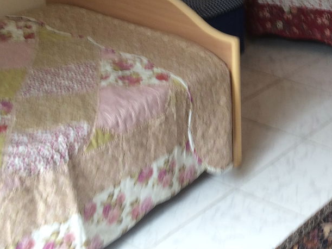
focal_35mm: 76
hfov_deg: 24.4
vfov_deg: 18.8
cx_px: 339
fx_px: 729
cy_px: -9
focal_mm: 4.15
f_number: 2.2
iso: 40
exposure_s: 1/50
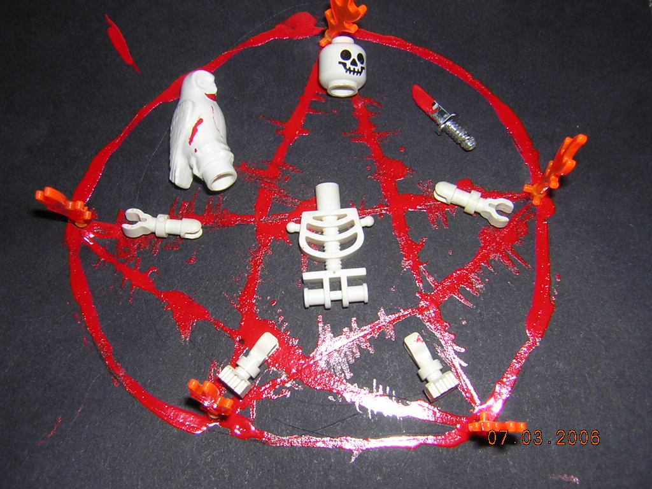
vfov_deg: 33.6
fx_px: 810
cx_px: 326
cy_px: 244
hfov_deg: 43.9
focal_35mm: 43
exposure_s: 1/60.1
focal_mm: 5.6
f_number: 5.6
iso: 100
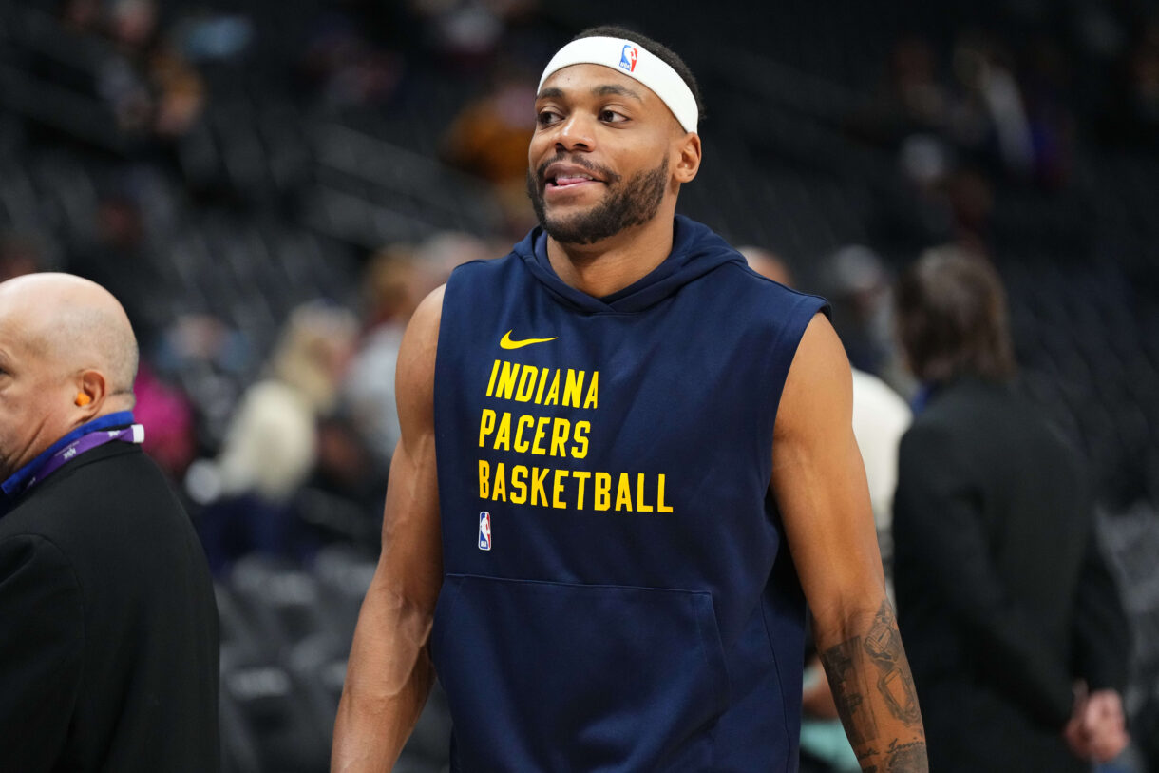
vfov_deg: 6.9
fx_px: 6438
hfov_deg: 10.3
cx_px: 580
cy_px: 386
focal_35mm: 200
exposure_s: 1/2000
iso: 5000
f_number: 2.8
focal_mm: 200
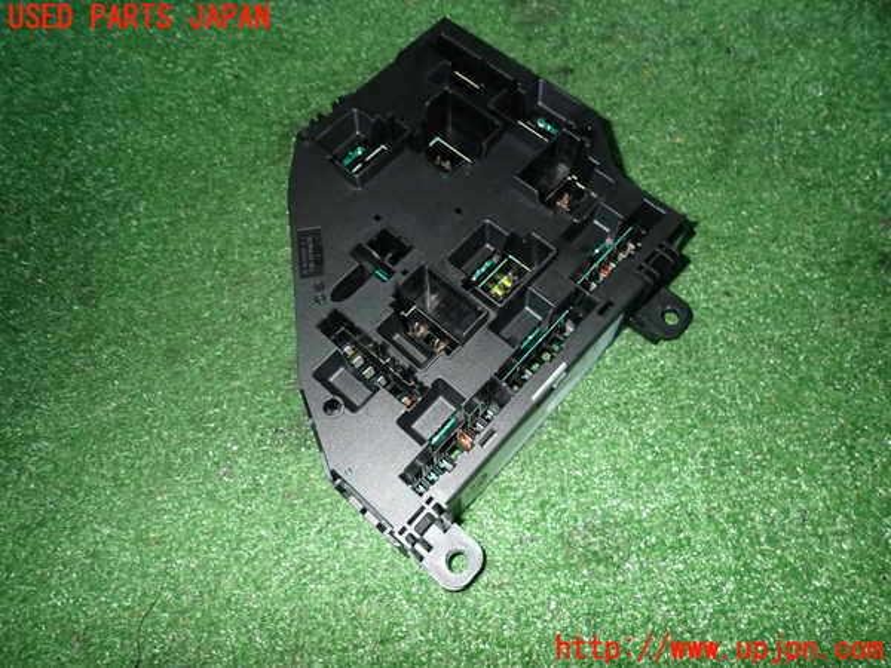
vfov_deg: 54.9
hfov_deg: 69.4
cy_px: 334
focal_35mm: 25
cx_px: 446
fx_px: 643
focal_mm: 4.5
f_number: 5.6
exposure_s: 1/30
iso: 320
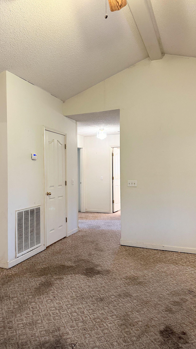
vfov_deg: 69.9
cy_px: 171
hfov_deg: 42.7
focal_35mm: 27
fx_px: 249
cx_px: 79
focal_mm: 6.86
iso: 320
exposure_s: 1/60
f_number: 1.78
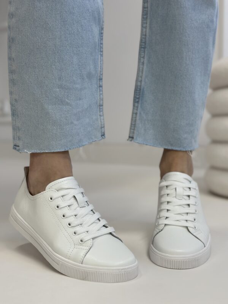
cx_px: 114
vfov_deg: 39.7
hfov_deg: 30.3
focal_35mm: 48
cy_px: 152
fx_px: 422
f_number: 1.78
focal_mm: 6.86
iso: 125
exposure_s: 1/172
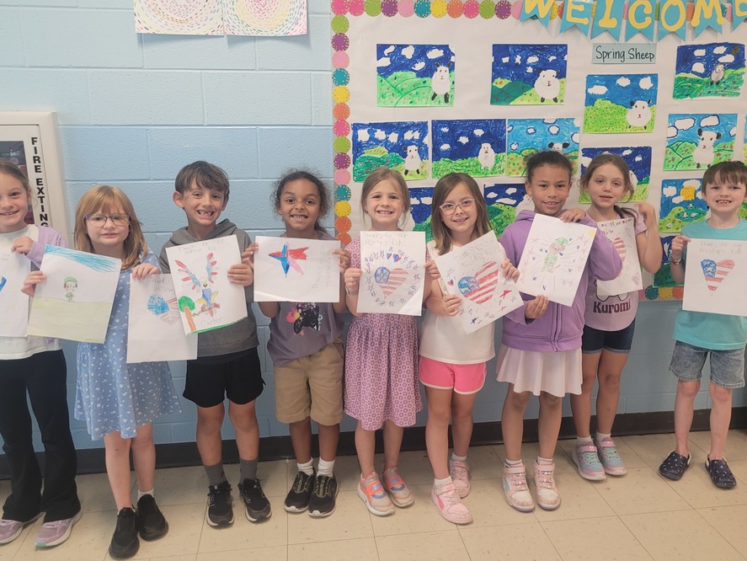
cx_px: 370
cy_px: 280
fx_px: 648
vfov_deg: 46.8
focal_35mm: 30
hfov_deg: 59.9
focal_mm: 5.4
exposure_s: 1/40
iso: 200
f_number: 1.8
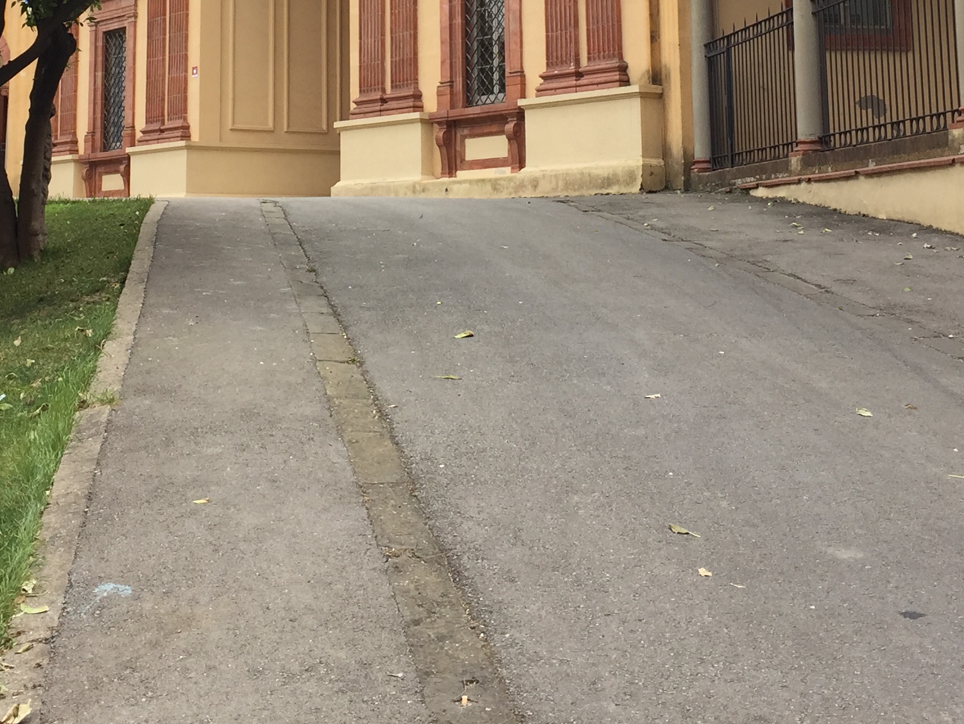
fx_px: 1755
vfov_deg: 22.2
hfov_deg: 30.7
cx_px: 414
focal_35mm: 63
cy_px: -49
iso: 32
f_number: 2.2
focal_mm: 4.15
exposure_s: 1/399
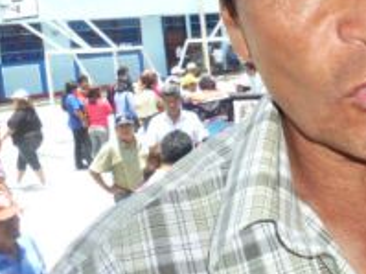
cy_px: 97
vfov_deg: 23.2
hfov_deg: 27.9
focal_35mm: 63
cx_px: 408
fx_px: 666
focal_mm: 5
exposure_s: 1/250
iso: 160
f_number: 3.1
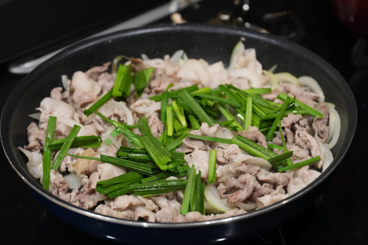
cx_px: 184
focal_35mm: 105
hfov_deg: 19.5
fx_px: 1073
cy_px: 122
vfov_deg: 13.0
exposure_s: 1/125
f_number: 5.6
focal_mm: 105
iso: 4000
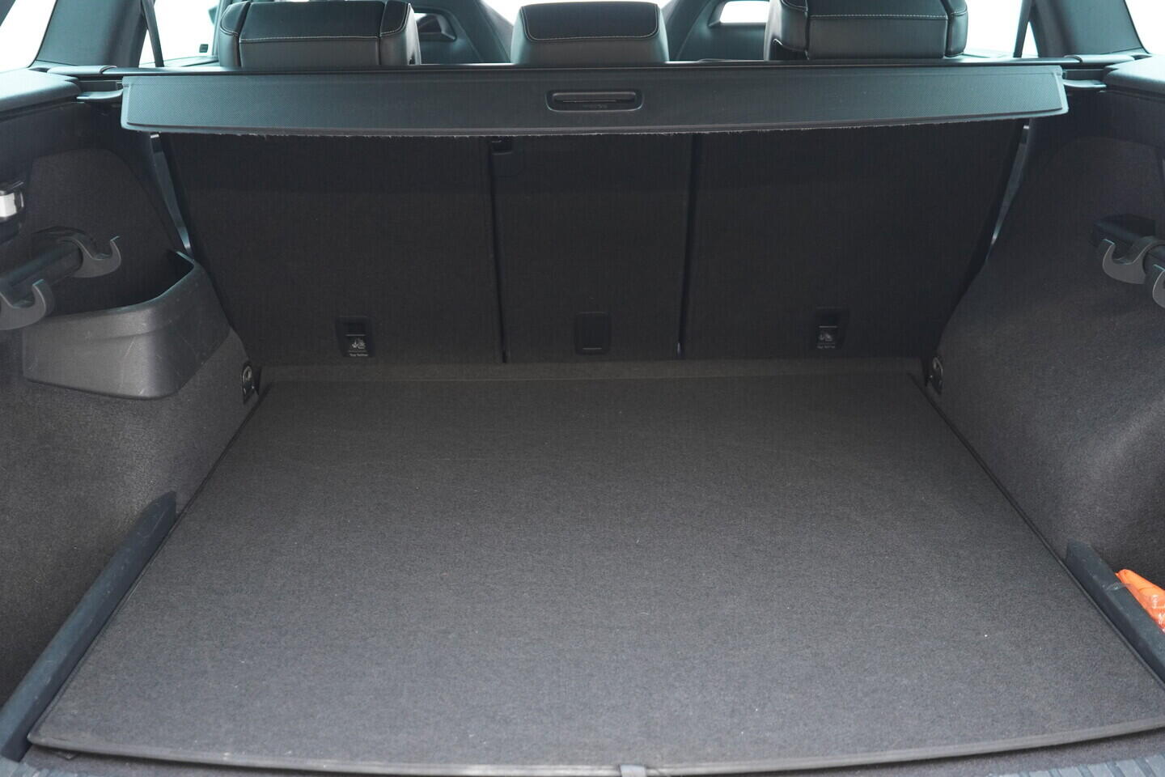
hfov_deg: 53.1
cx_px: 582
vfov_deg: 36.9
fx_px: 1165
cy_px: 388
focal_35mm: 36
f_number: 2.8
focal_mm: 24
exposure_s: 1/40
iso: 1000
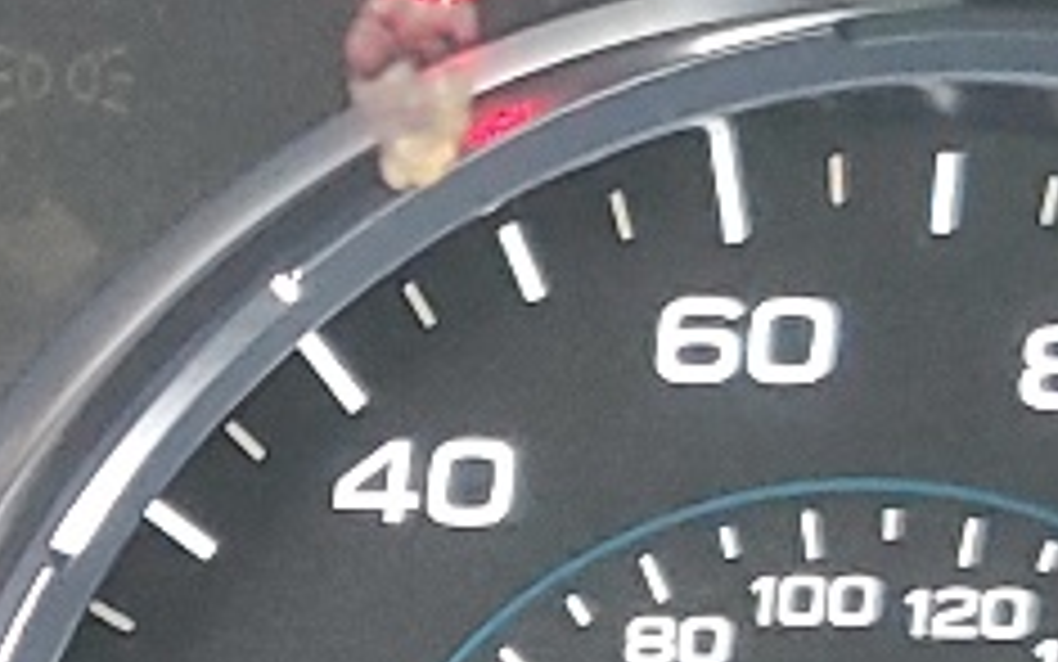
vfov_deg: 7.0
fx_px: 5422
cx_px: -837
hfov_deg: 10.5
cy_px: 585
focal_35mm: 188
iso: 189
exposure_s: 1/50
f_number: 1.5
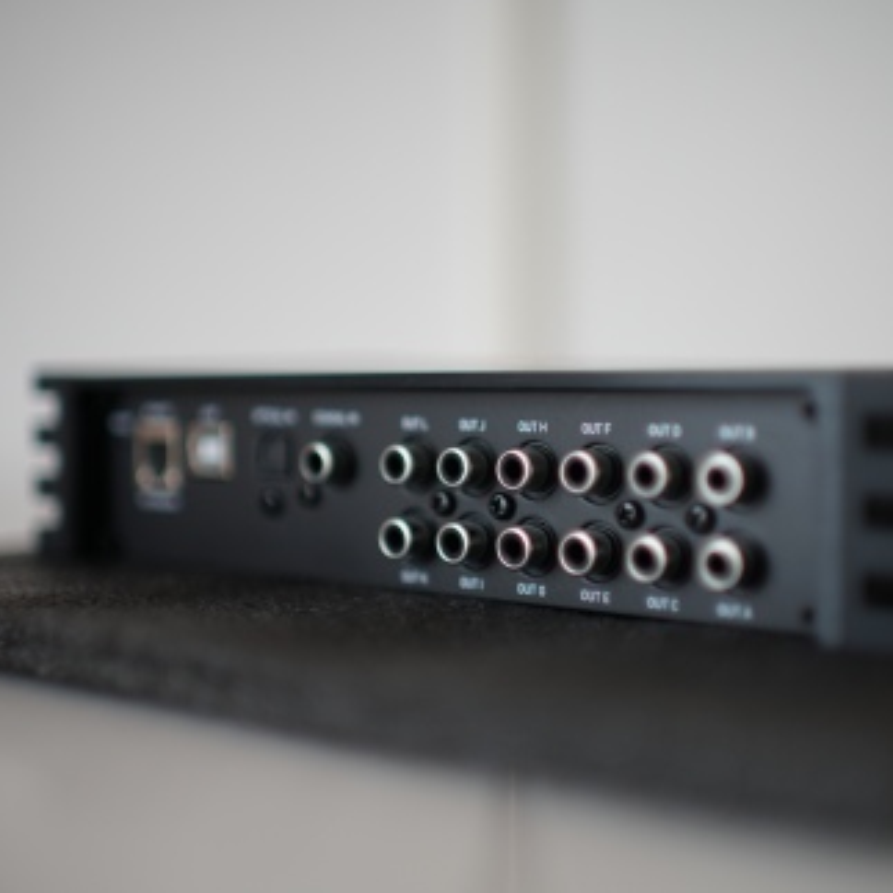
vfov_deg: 36.8
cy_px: 435
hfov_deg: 36.7
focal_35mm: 46
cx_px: 536
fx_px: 1343
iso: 160
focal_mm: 35
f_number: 1.4
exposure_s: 1/125
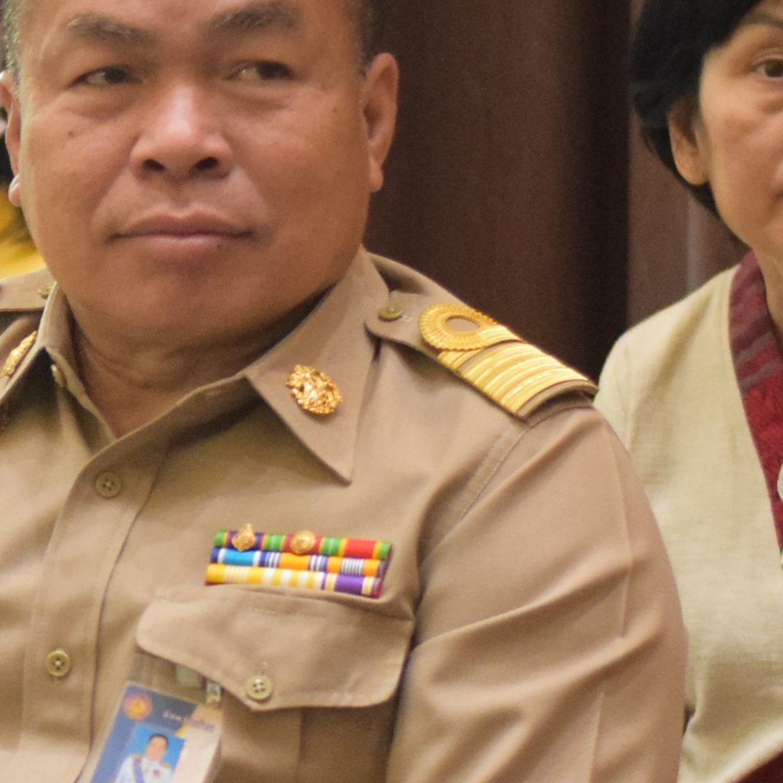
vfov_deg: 6.1
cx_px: -402
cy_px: 792
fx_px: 7345
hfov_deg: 6.0
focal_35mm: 287
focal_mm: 50
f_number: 2.5
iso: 2500
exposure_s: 1/500
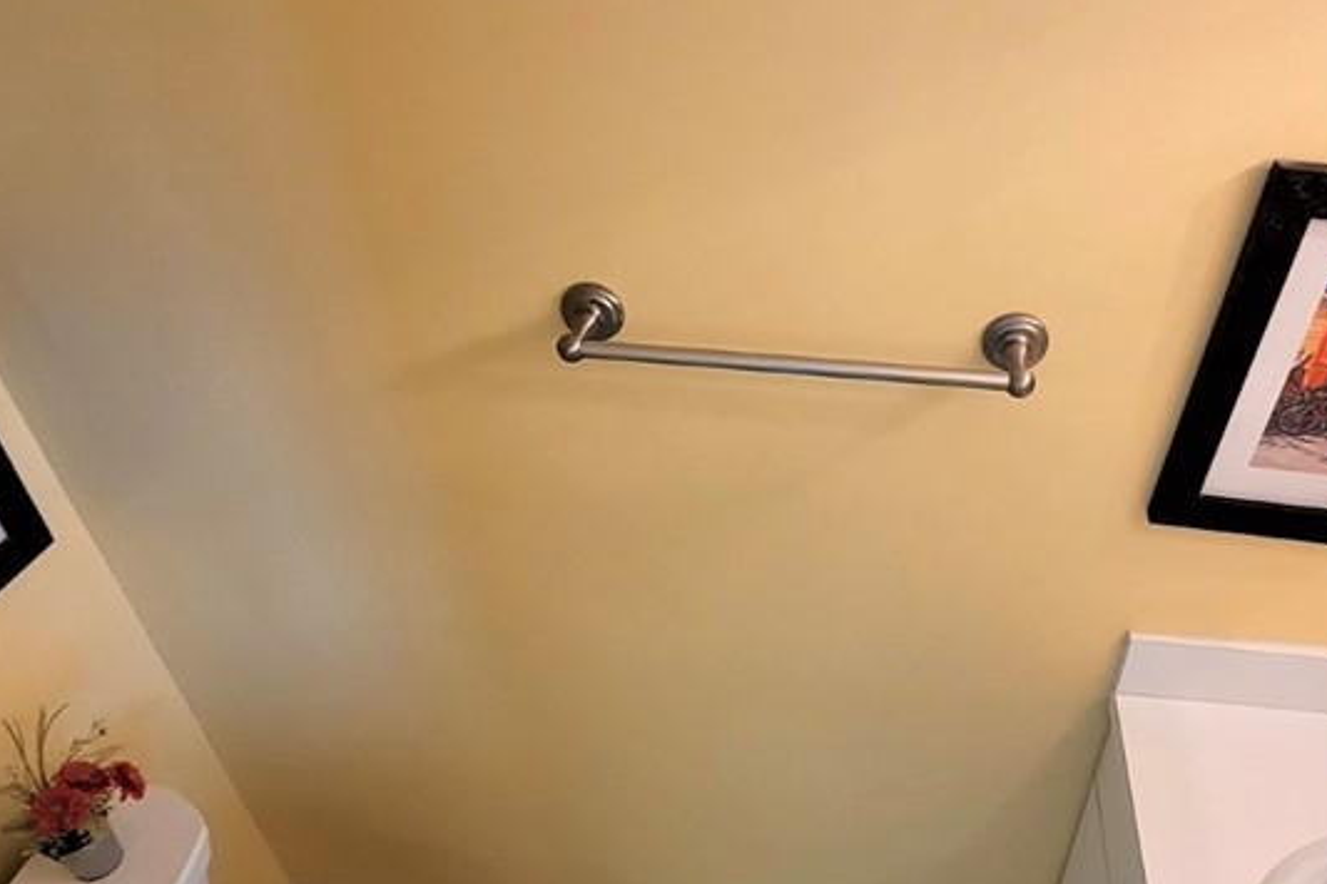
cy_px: 510
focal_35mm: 26
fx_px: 958
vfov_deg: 49.3
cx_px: 807
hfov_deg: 68.6
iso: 100
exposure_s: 1/59
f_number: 2.2
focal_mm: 1.74
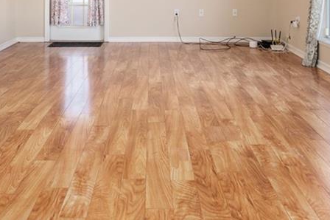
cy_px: -35
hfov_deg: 39.6
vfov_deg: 24.7
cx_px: 159
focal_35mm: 50
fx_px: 458
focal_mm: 14
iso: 400
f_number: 7.1
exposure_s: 1/15
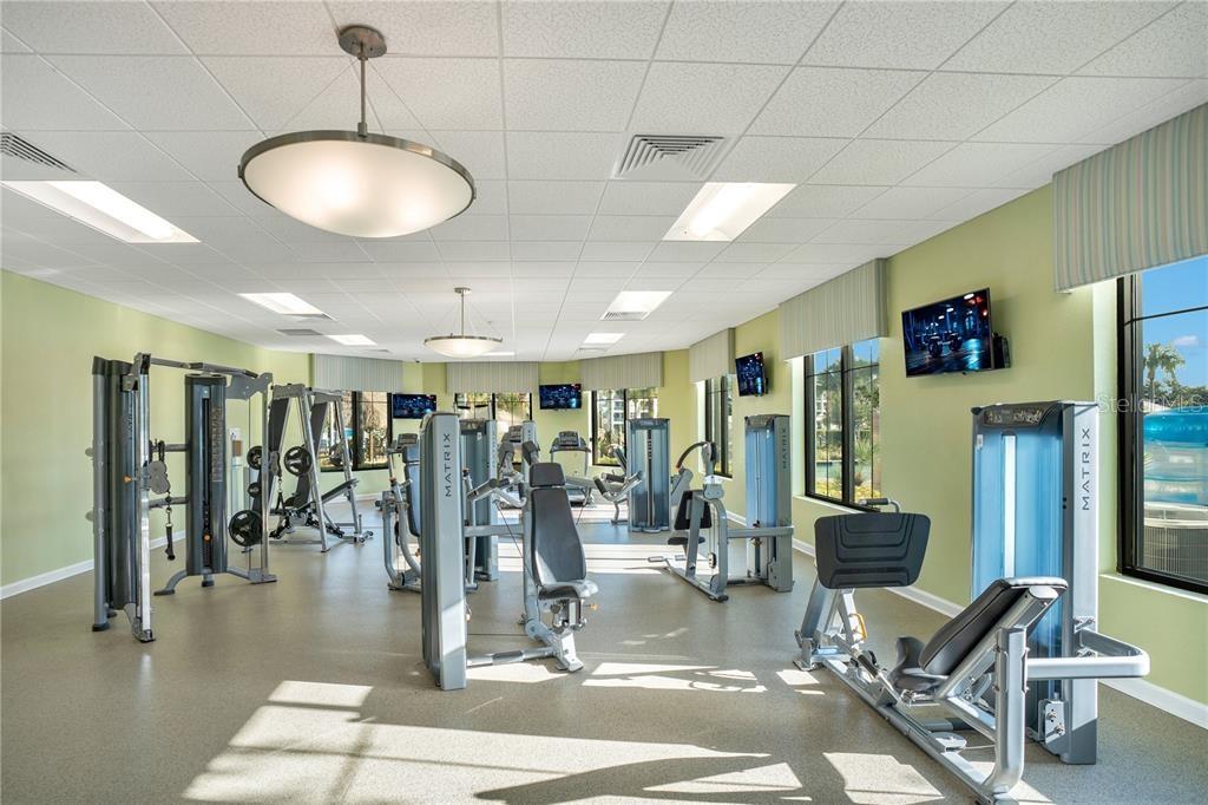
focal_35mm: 17
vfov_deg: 70.4
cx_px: 604
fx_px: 570
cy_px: 402
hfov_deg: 93.3
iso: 100
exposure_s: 1/80
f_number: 4.5
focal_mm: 17
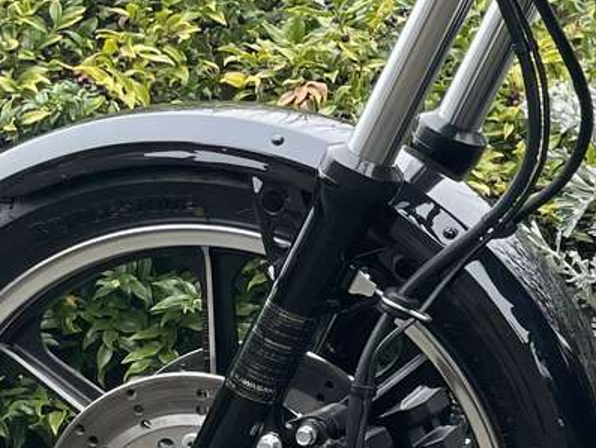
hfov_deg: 12.8
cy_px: 230
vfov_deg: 11.3
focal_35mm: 131
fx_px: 2256
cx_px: 1249
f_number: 1.6
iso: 40
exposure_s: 1/121
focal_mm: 4.2
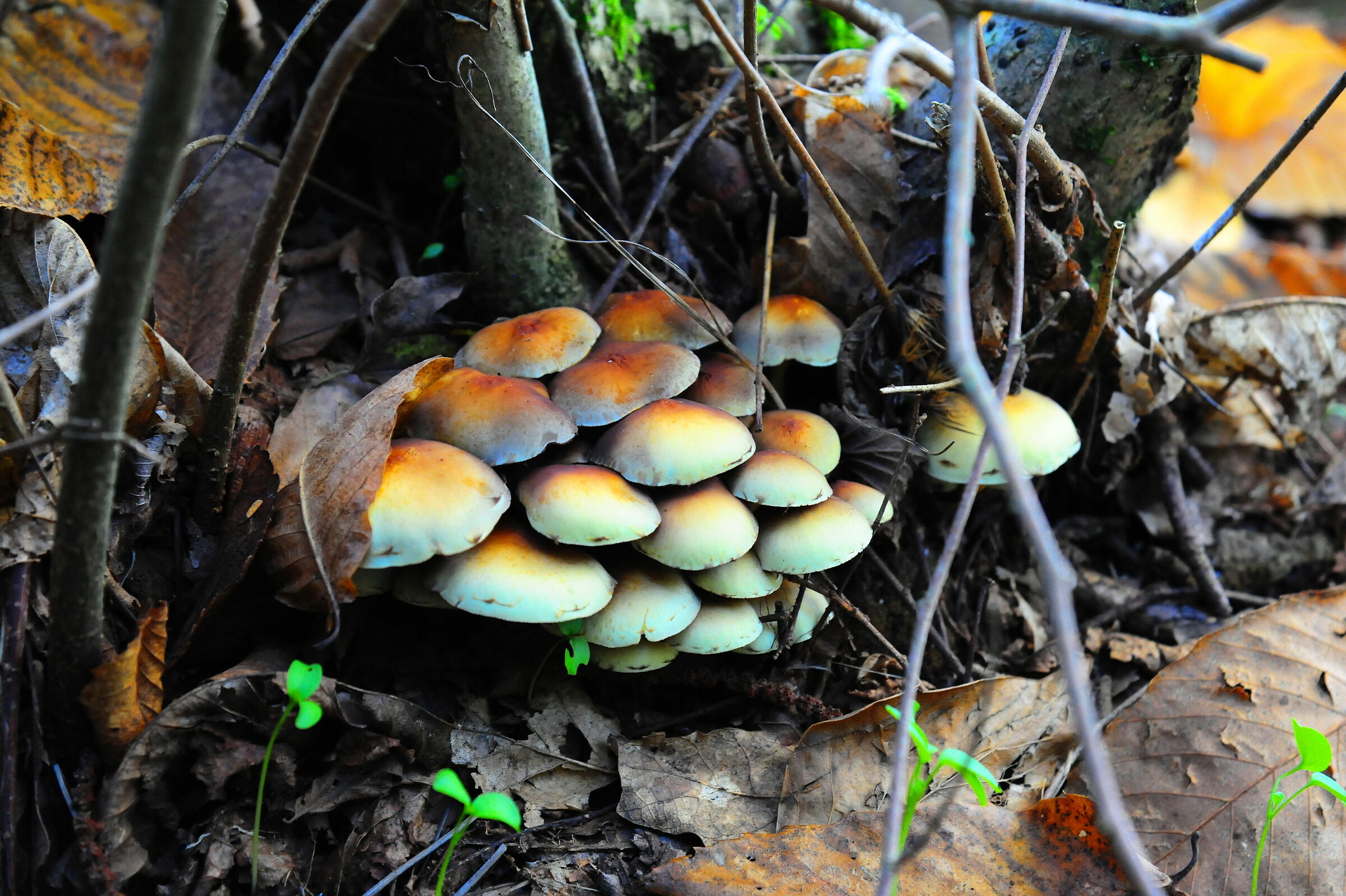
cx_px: 673
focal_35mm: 105
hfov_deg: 19.5
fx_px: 3923
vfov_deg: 13.0
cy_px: 448
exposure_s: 1/60
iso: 2500
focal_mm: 105
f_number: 5.6
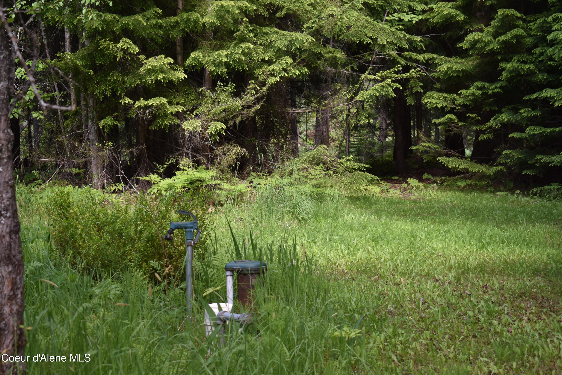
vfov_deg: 19.7
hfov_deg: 29.2
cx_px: 281
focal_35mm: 69
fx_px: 1077
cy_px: 188
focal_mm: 46
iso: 110
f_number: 5.3
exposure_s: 1/80
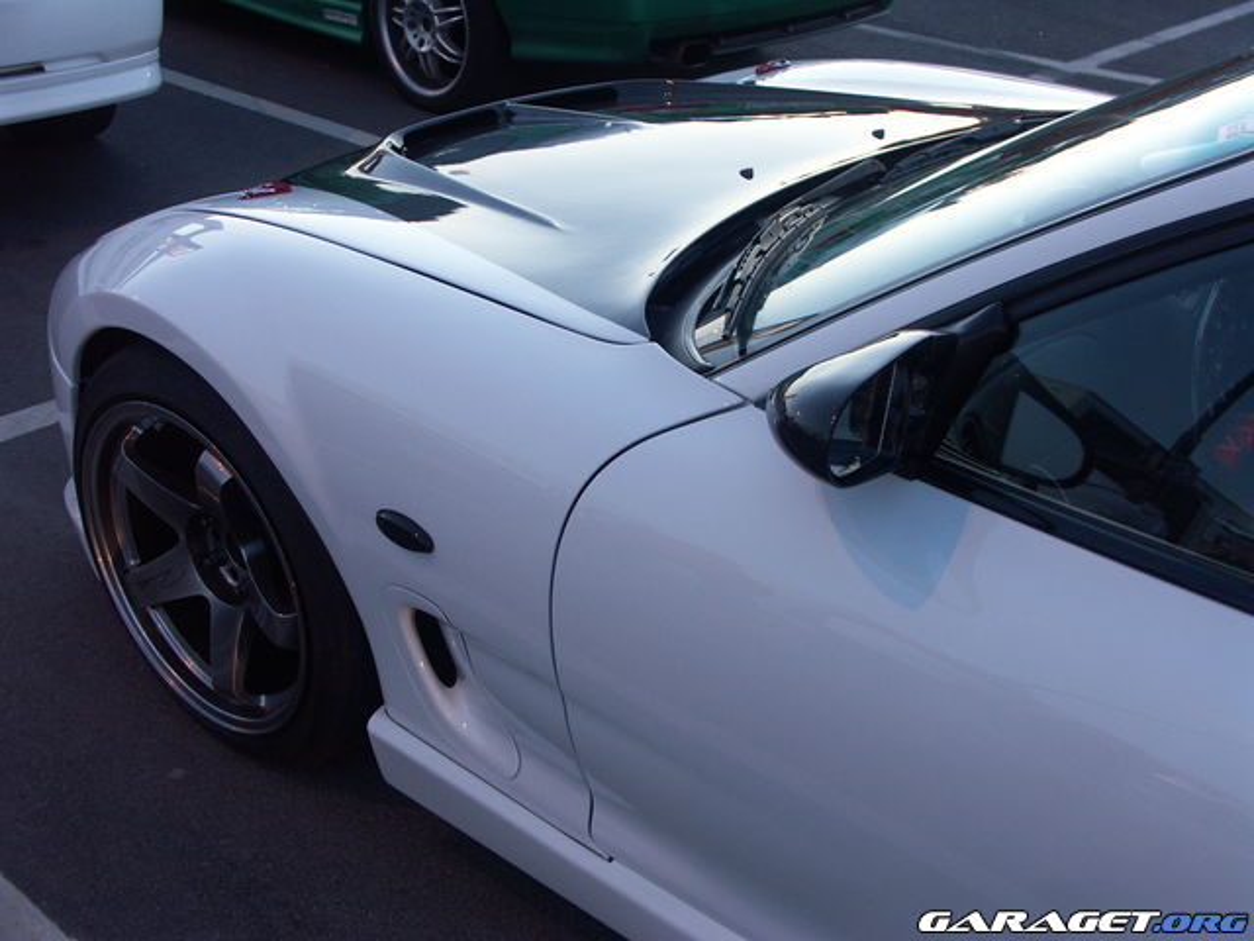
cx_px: 627
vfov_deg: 32.9
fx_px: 1594
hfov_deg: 42.9
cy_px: 470
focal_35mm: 44
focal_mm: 11.48
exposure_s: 1/30
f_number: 2.8
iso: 100
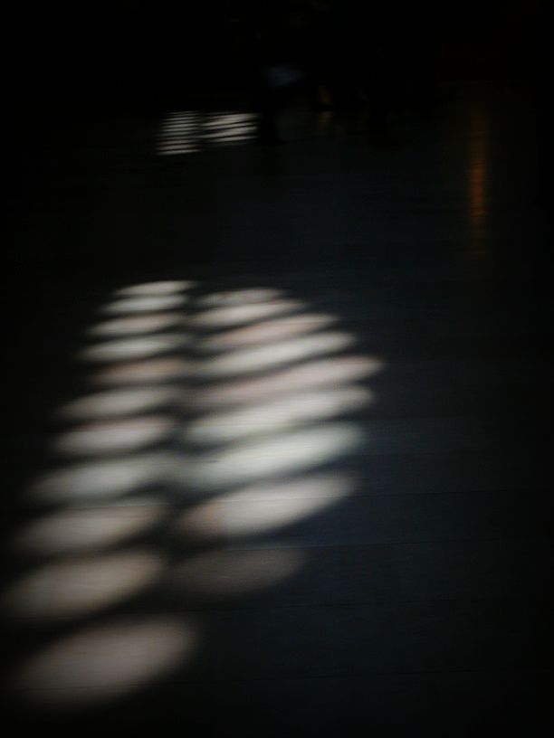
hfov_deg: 18.0
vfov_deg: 23.8
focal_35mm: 82
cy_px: 369
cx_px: 277
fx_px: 1750
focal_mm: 15.5
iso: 100
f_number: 5.6
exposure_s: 1/15
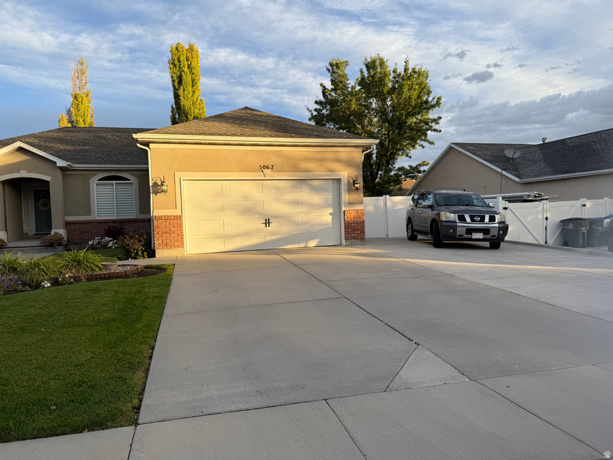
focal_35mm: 24
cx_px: 306
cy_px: 230
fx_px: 425
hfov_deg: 71.6
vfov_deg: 56.8
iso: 80
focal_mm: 6.76
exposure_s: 1/1060
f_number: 1.78
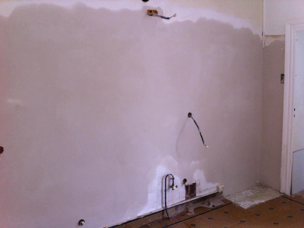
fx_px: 316
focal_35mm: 36
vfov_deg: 39.7
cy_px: 117
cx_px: 153
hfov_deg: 51.4
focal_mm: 3.85
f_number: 2.8
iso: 125
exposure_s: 1/15
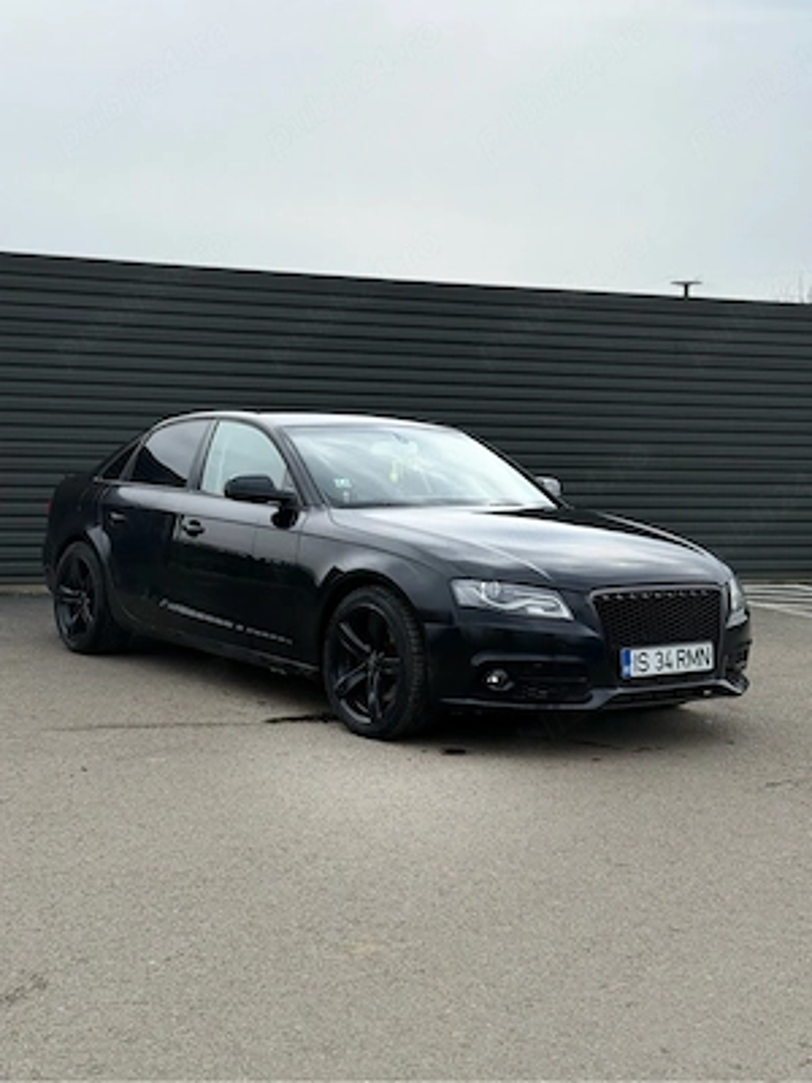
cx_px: 406
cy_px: 542
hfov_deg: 30.3
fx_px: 1501
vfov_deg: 39.7
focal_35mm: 48
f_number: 1.78
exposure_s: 1/3704
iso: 100
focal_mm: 6.76
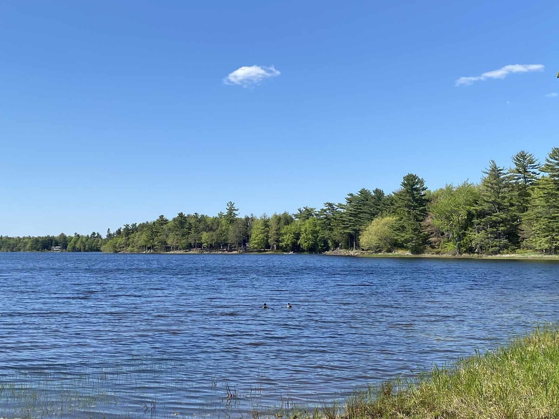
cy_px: 221
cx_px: 185
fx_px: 710
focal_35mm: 44
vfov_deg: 32.9
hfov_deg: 42.4
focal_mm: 4.25
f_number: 1.8
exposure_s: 1/2817
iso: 32
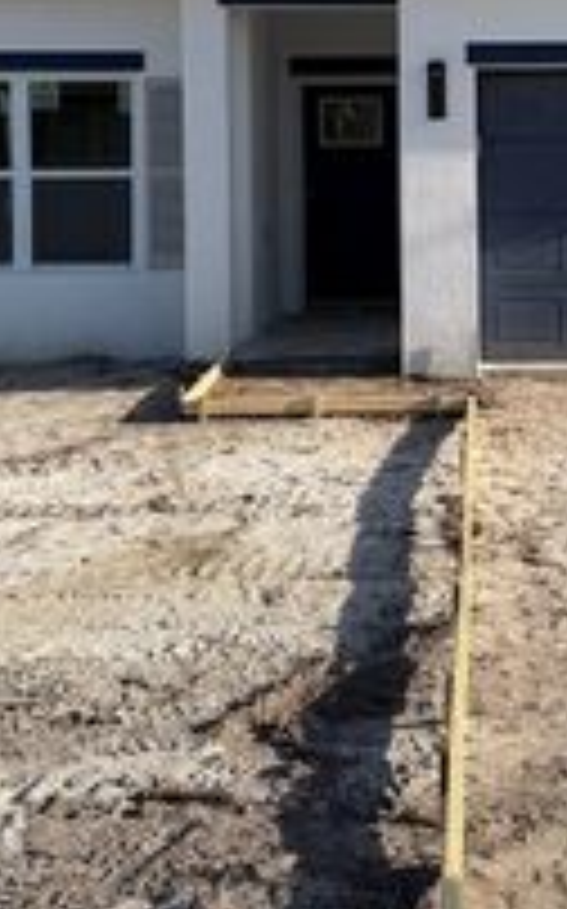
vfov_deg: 31.6
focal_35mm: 63
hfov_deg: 20.3
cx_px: 472
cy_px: 178
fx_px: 1560
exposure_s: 1/3584
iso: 80
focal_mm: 6.76
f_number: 1.78
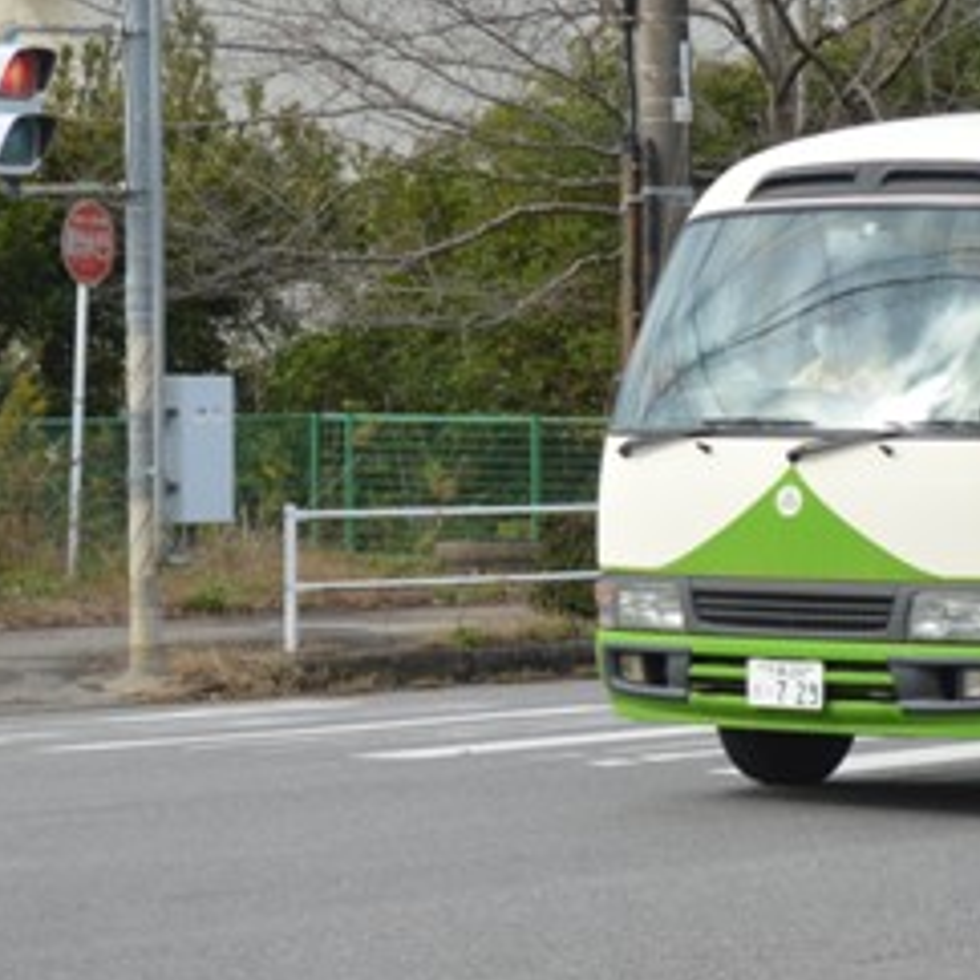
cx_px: 563
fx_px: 5189
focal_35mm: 162
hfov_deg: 10.8
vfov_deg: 10.8
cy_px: 433
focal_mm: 48
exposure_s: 1/200
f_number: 7.1
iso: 100
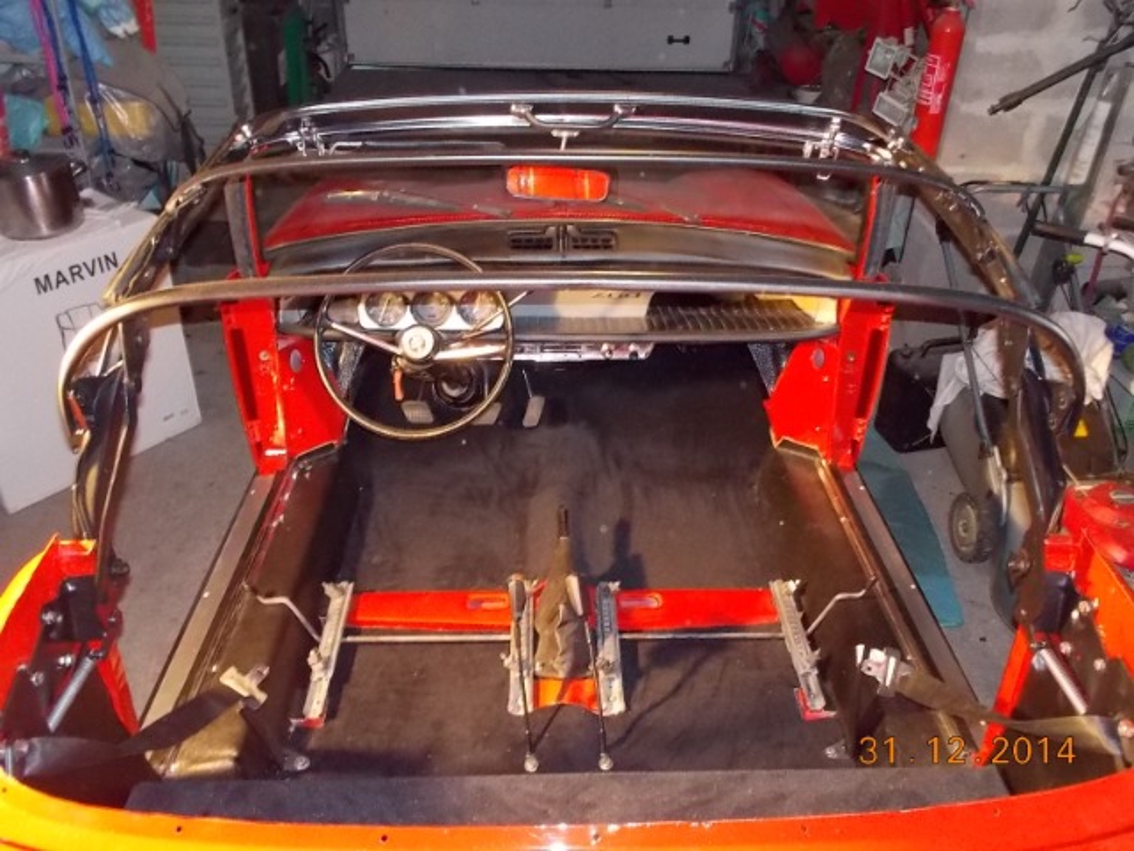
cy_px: 426
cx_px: 567
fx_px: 950
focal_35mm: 29
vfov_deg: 48.2
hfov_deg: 61.7
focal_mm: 4.1
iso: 400
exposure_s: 1/10
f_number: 3.3
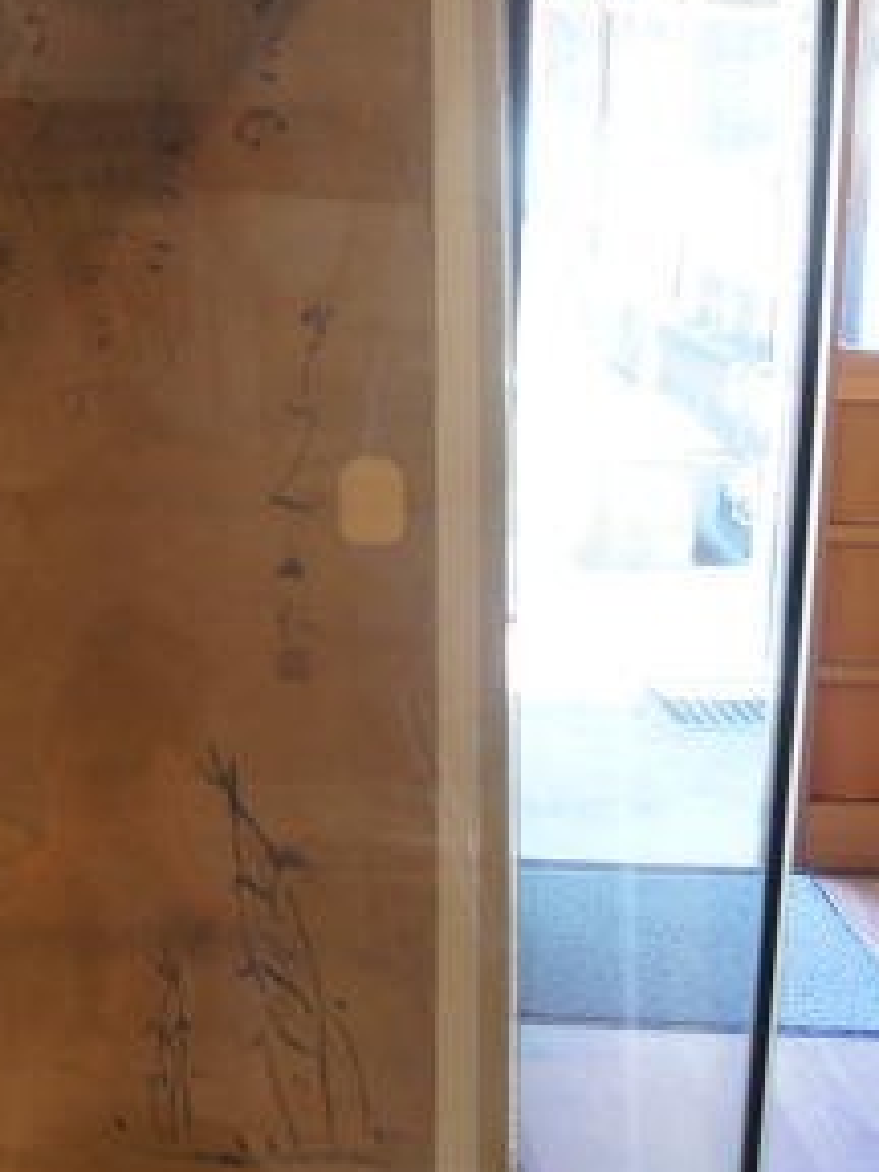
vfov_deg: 30.1
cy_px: 267
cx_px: -334
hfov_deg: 20.7
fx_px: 2133
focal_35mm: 63
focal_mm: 18
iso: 1000
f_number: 5
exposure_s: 1/30
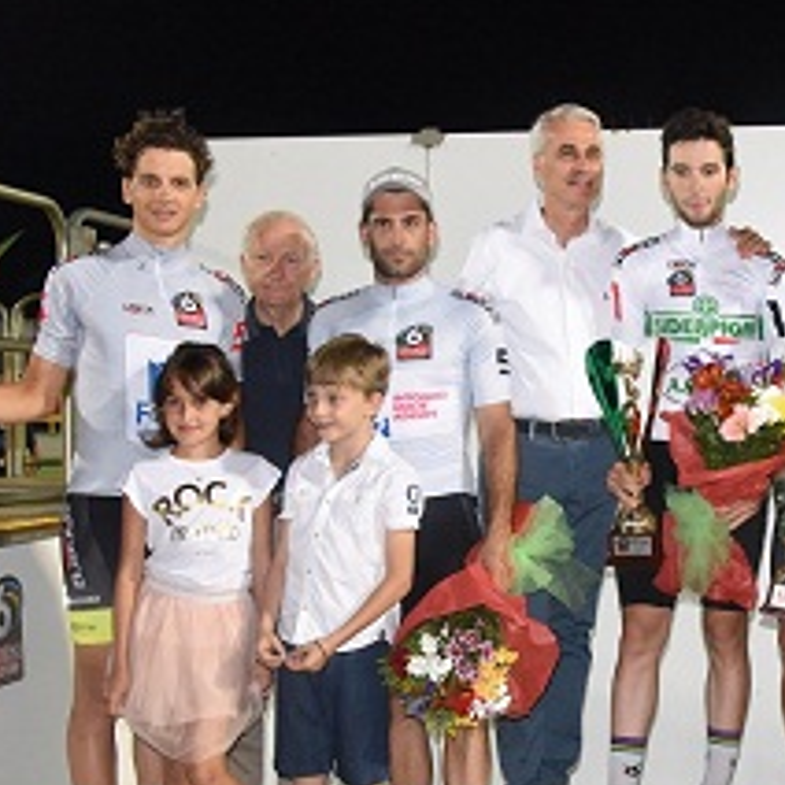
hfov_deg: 23.9
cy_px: 442
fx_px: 1796
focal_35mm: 70
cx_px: 722
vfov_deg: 24.6
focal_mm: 35
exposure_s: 1/160
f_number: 9
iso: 8000
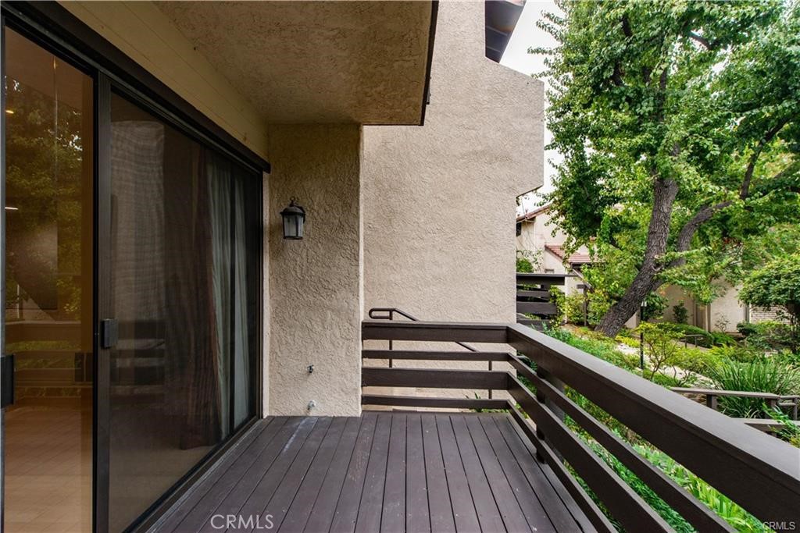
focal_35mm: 14
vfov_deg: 81.2
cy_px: 266
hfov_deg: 104.2
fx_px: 311
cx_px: 400
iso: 400
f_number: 6.3
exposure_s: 1/125
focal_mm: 14
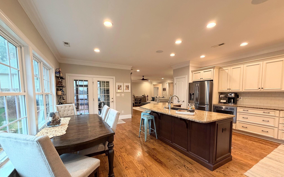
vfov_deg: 74.4
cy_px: 101
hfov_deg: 101.5
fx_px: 116
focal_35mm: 15
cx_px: 142
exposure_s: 1/60
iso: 250
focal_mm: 2.22
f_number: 2.2
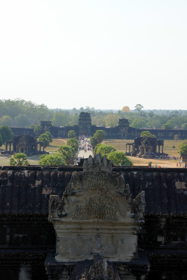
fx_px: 632
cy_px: 140
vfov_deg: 25.1
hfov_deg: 16.8
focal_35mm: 81
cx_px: 94
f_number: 6.3
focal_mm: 54
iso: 200
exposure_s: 1/500
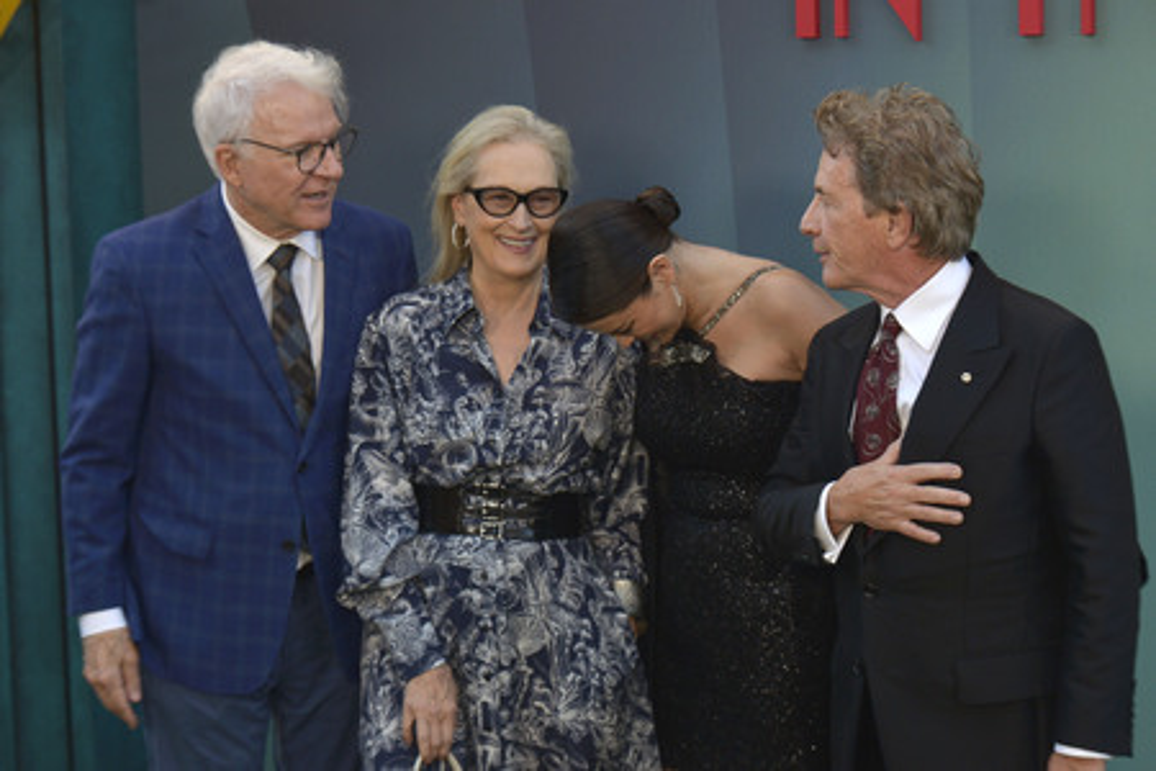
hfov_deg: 26.0
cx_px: 578
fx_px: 2504
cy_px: 386
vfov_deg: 17.5
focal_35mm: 78
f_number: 6.3
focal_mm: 78
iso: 320
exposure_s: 1/250
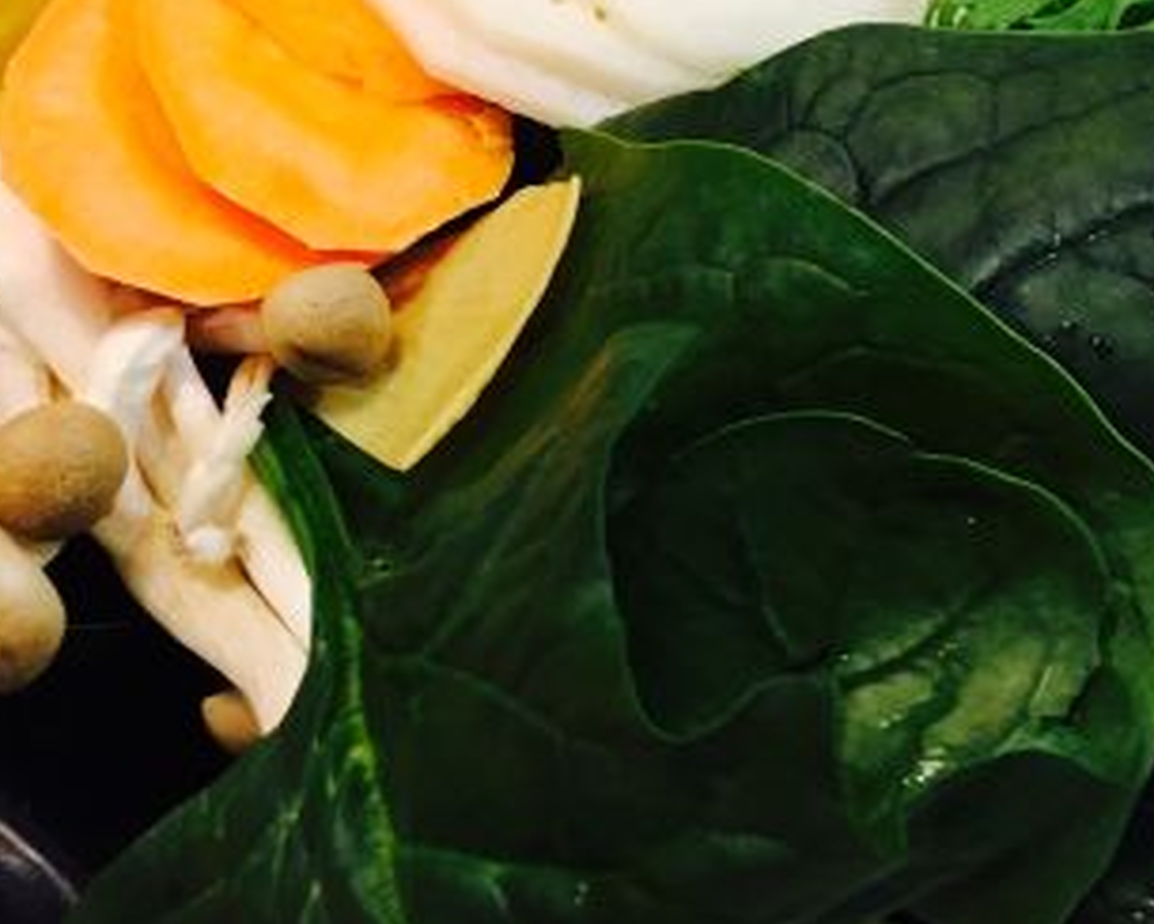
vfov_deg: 22.4
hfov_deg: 29.1
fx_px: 2220
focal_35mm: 65
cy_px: -38
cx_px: 630
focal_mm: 4.15
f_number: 2.2
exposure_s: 1/33
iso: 160
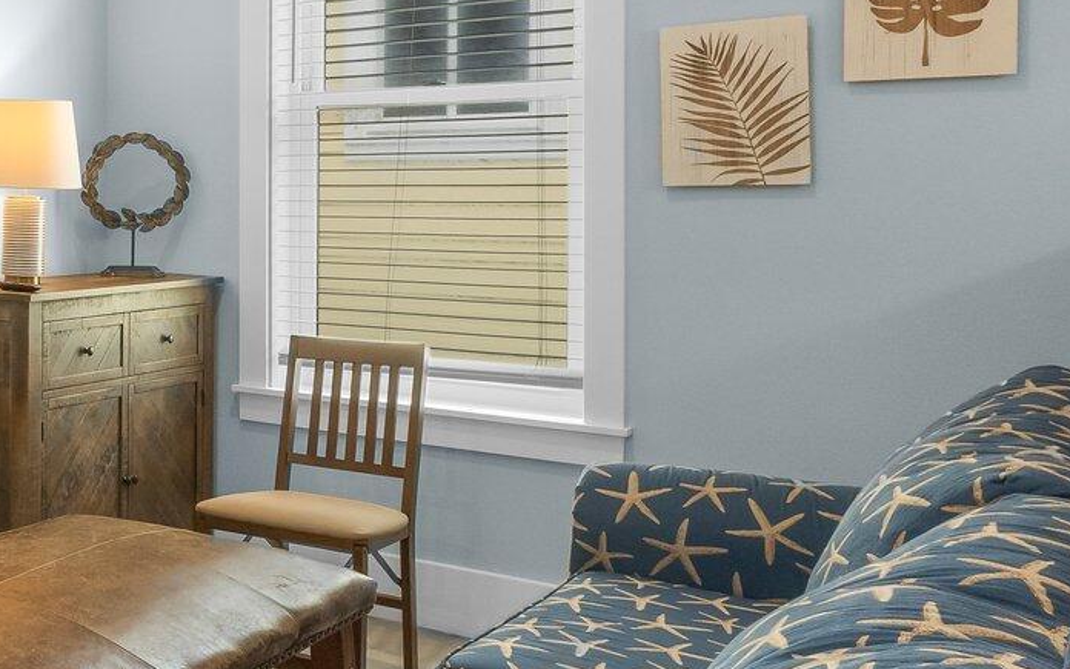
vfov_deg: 28.4
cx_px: -229
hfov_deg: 34.8
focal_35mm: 45
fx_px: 1312
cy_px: 221
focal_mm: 10
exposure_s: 1/15
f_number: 9
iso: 400
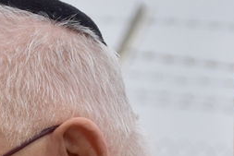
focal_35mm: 746
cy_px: 246
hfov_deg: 2.7
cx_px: -289
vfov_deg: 1.8
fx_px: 4852
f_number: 8
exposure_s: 1/1000
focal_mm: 90
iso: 500
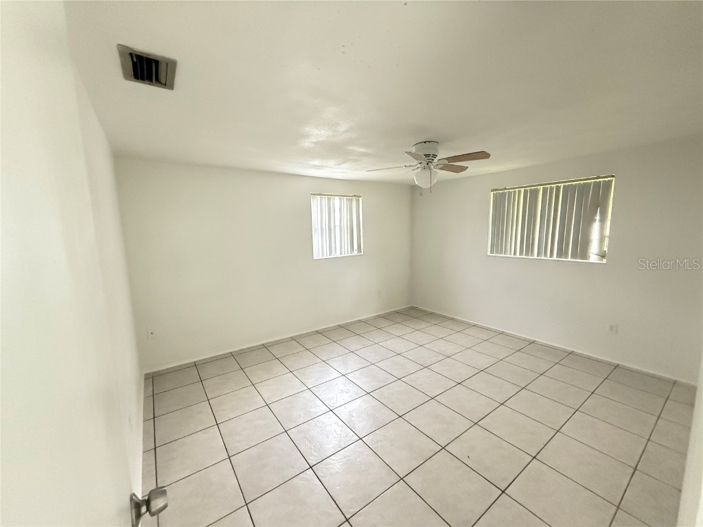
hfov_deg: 102.1
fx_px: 284
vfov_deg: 85.7
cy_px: 264
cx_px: 352
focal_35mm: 14
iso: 1250
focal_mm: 2.22
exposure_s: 1/60
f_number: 2.2
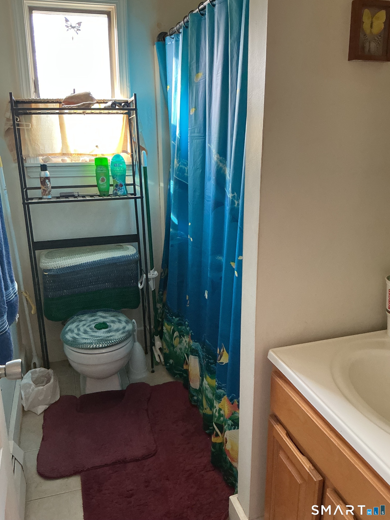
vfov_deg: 61.7
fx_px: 436
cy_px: 260
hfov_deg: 48.2
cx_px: 195
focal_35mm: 29
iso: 200
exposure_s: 1/60
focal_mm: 3
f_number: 1.8
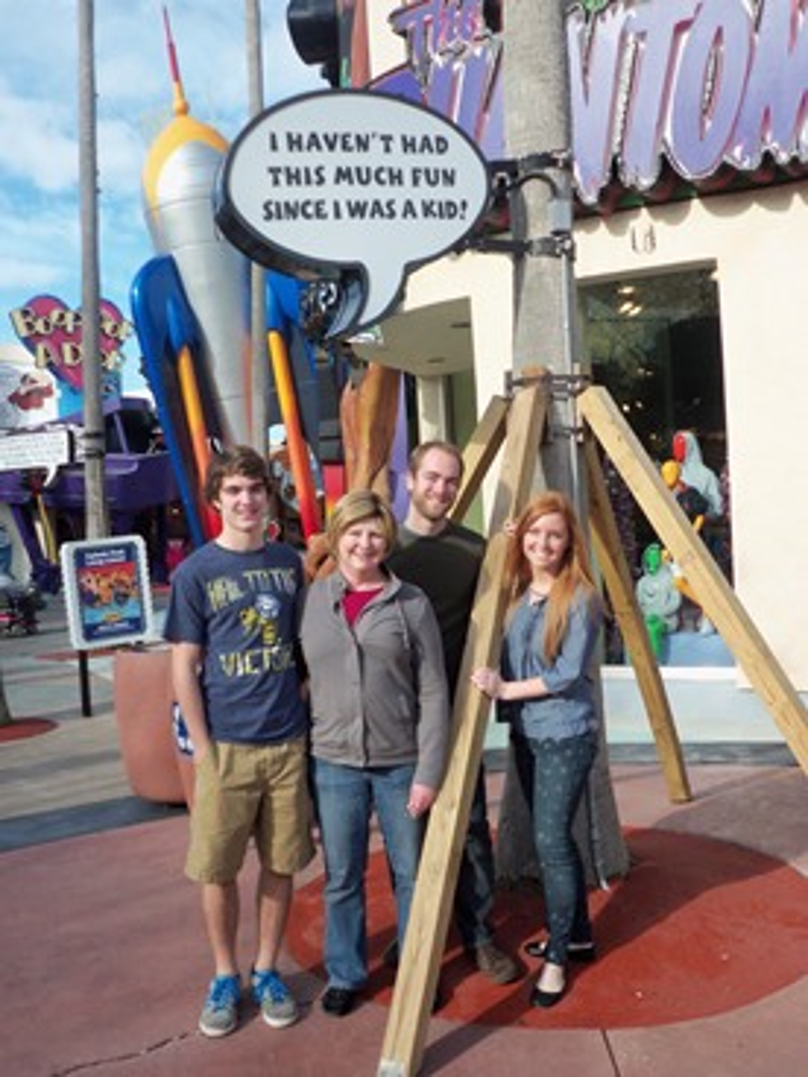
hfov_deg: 41.8
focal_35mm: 34
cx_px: 404
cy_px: 538
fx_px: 1058
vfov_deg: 54.0
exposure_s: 1/500
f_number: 2.9
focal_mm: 5.7
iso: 80
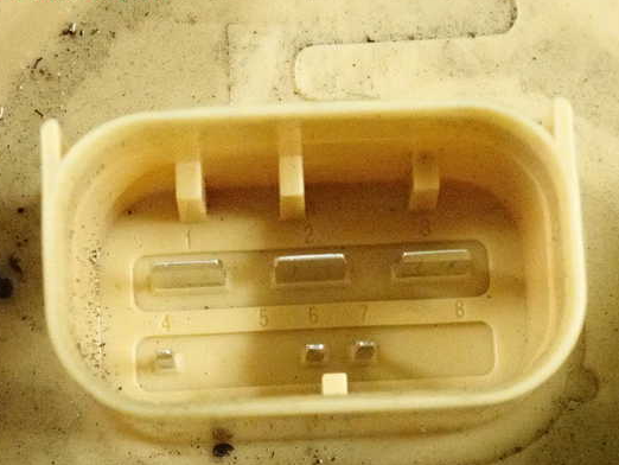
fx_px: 1932
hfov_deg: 18.2
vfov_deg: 13.7
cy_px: 241
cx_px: 300
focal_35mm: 108
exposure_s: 1/125
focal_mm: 16.79
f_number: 4.7
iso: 6400
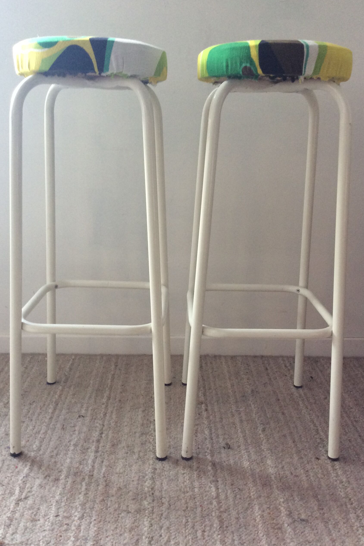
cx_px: 184
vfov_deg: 55.8
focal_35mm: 34
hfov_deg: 38.9
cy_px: 271
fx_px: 516
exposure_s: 1/25
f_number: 2.4
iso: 64
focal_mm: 3.3
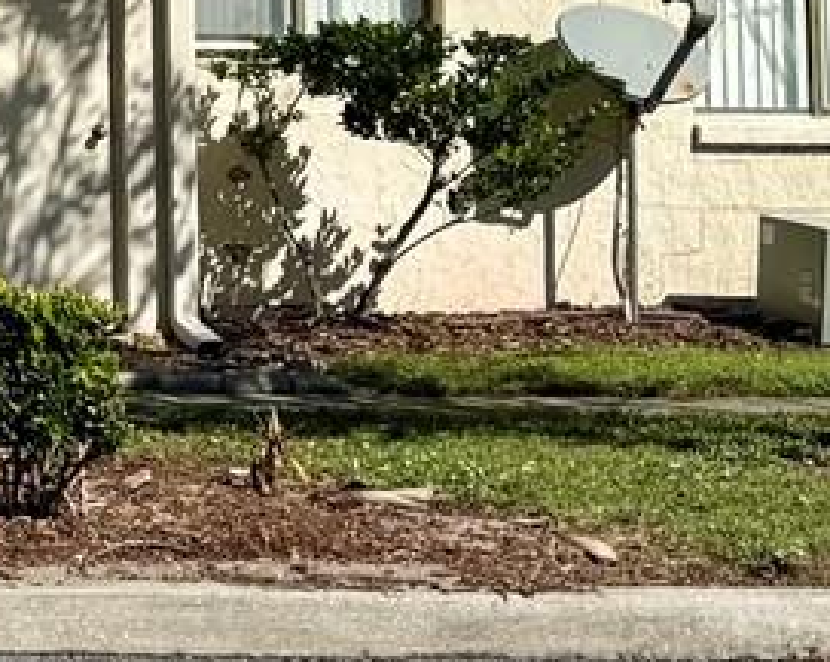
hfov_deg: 12.8
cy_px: -268
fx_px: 3386
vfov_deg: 10.8
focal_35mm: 138
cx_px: -629
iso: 80
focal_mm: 6.76
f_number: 1.78
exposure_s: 1/7092
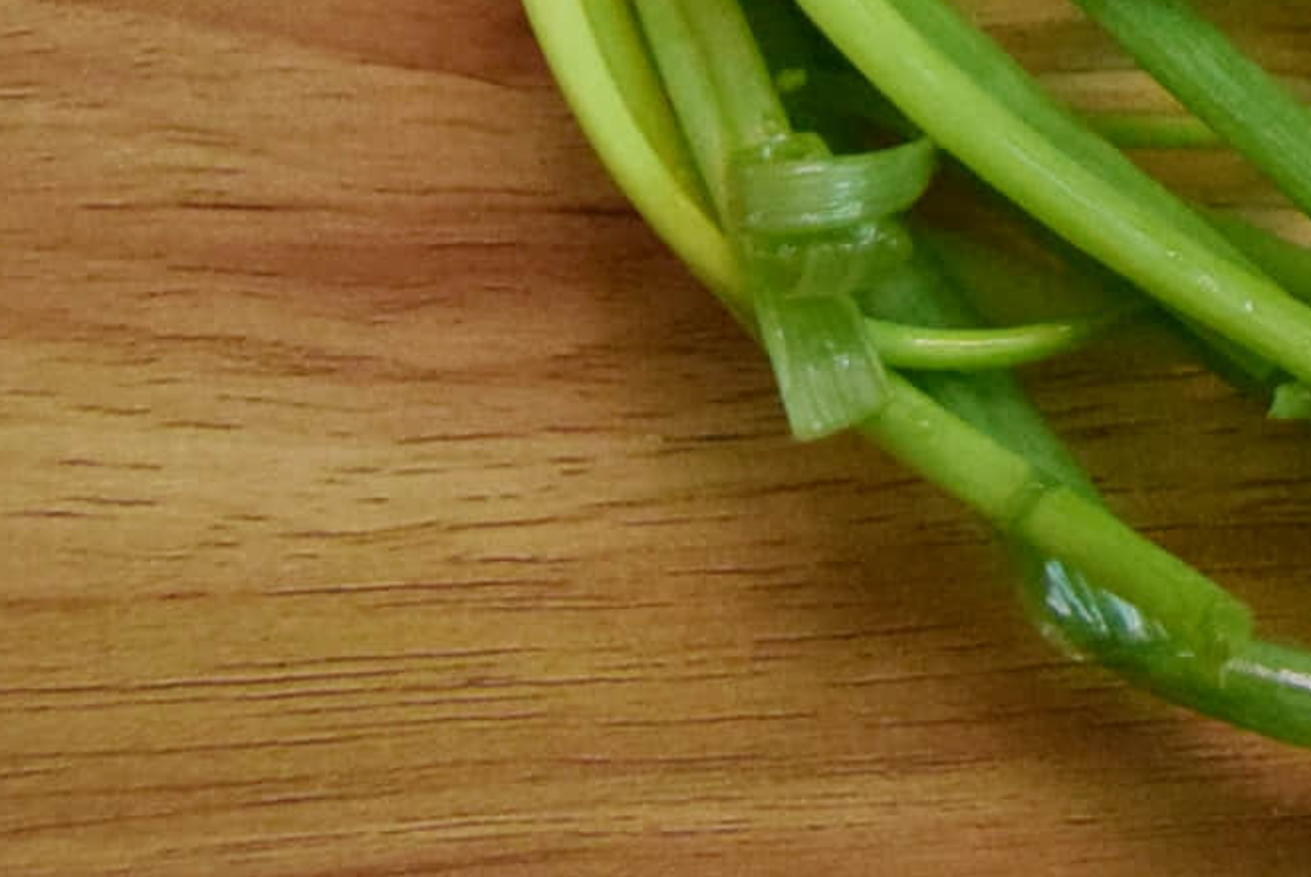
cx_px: 2646
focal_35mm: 172
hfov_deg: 10.9
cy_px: -950
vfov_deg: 7.6
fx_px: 6269
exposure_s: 1/500
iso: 2500
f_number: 5
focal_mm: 26
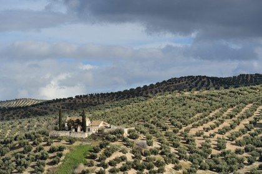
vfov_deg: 7.2
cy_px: 87
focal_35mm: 190
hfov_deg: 10.8
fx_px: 1383
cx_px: 131
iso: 400
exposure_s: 1/1000
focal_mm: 190
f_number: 11
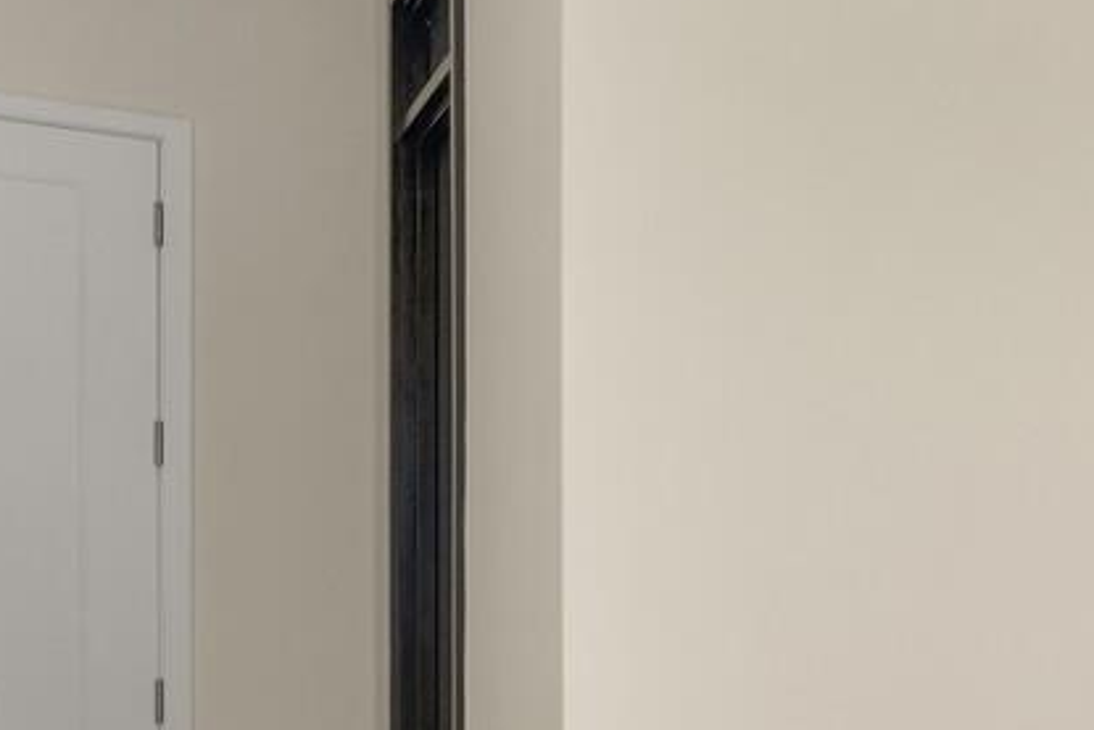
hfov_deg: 27.2
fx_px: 1429
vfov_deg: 28.2
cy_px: 559
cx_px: 1687
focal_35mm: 47
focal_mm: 13
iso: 1000
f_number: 18
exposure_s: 1/5
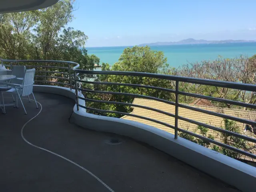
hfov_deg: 61.7
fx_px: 214
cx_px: 128
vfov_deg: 48.2
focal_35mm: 29
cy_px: 96
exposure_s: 1/1183
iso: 25
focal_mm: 4.15
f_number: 2.2
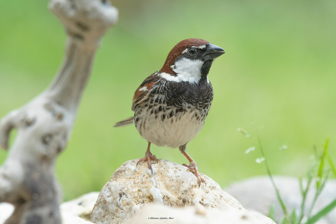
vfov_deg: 2.2
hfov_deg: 3.3
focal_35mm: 630
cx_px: 168
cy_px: 112
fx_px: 5880
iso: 800
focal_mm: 420
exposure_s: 1/60
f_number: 8
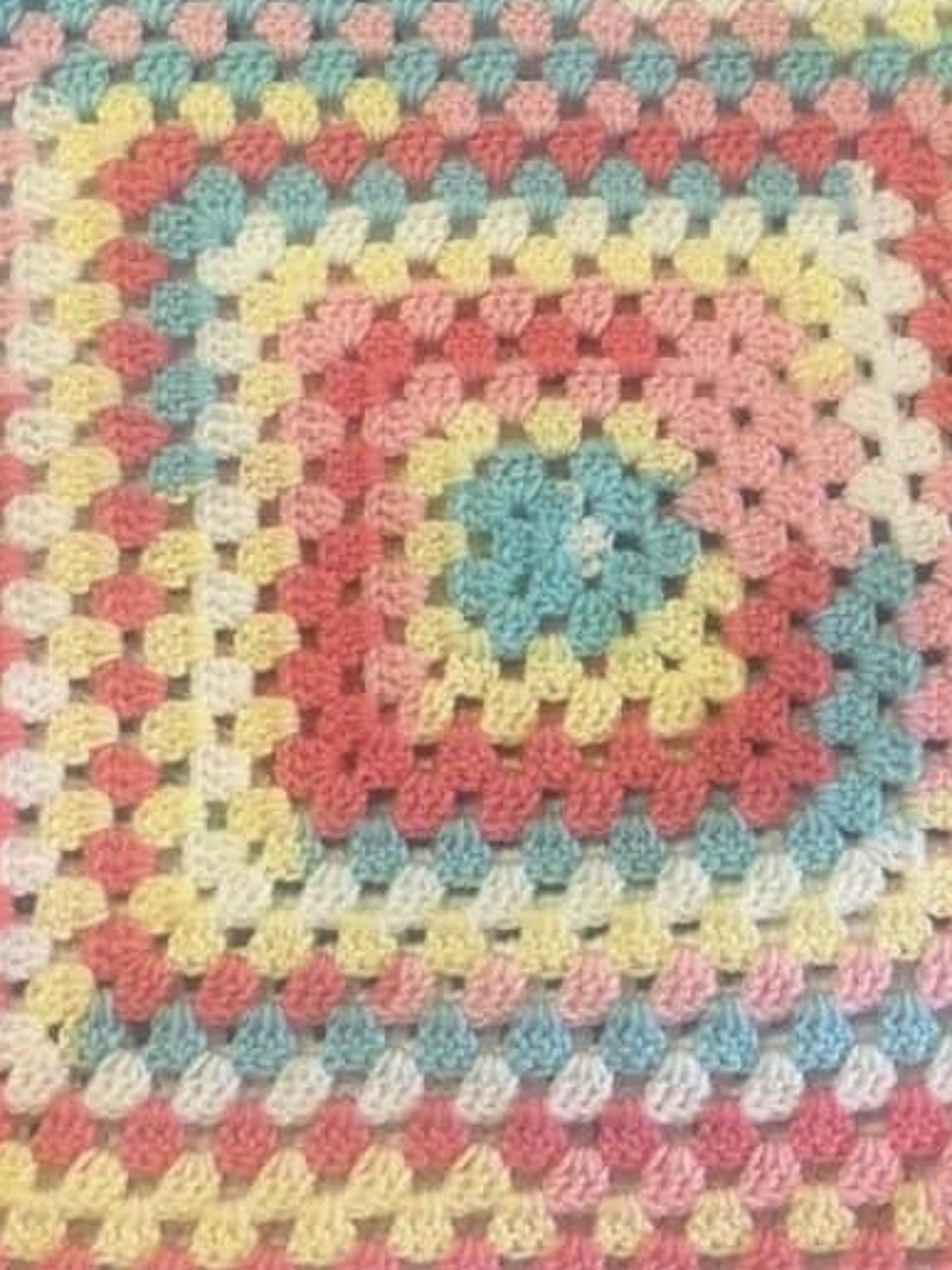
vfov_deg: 33.0
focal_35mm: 58
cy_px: 429
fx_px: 2128
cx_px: 543
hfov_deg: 25.2
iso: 64
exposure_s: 1/60
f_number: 1.8
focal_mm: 3.99
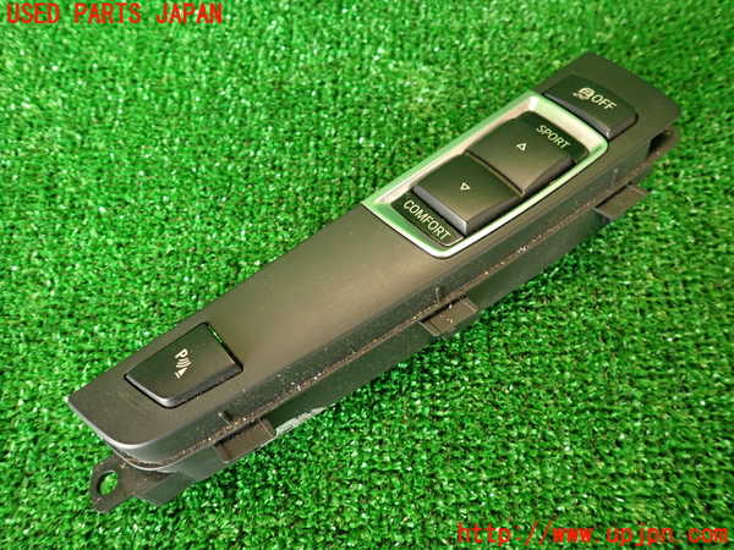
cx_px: 367
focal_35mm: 25
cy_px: 275
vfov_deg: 54.9
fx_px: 530
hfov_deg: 69.4
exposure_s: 1/30
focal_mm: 4.5
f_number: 2
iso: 200
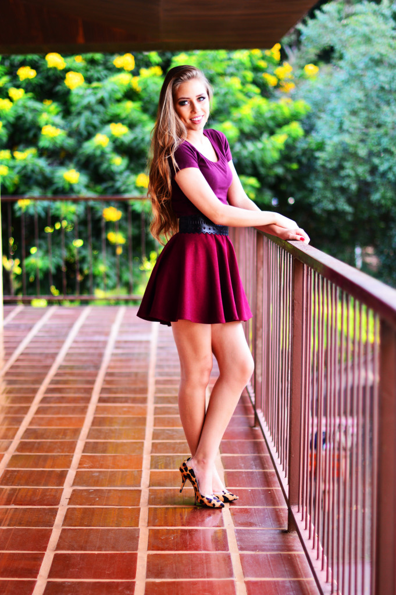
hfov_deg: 18.2
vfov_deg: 27.0
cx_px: 198
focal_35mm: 75
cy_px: 298
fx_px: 1240
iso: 100
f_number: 1.4
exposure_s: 1/400
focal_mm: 50
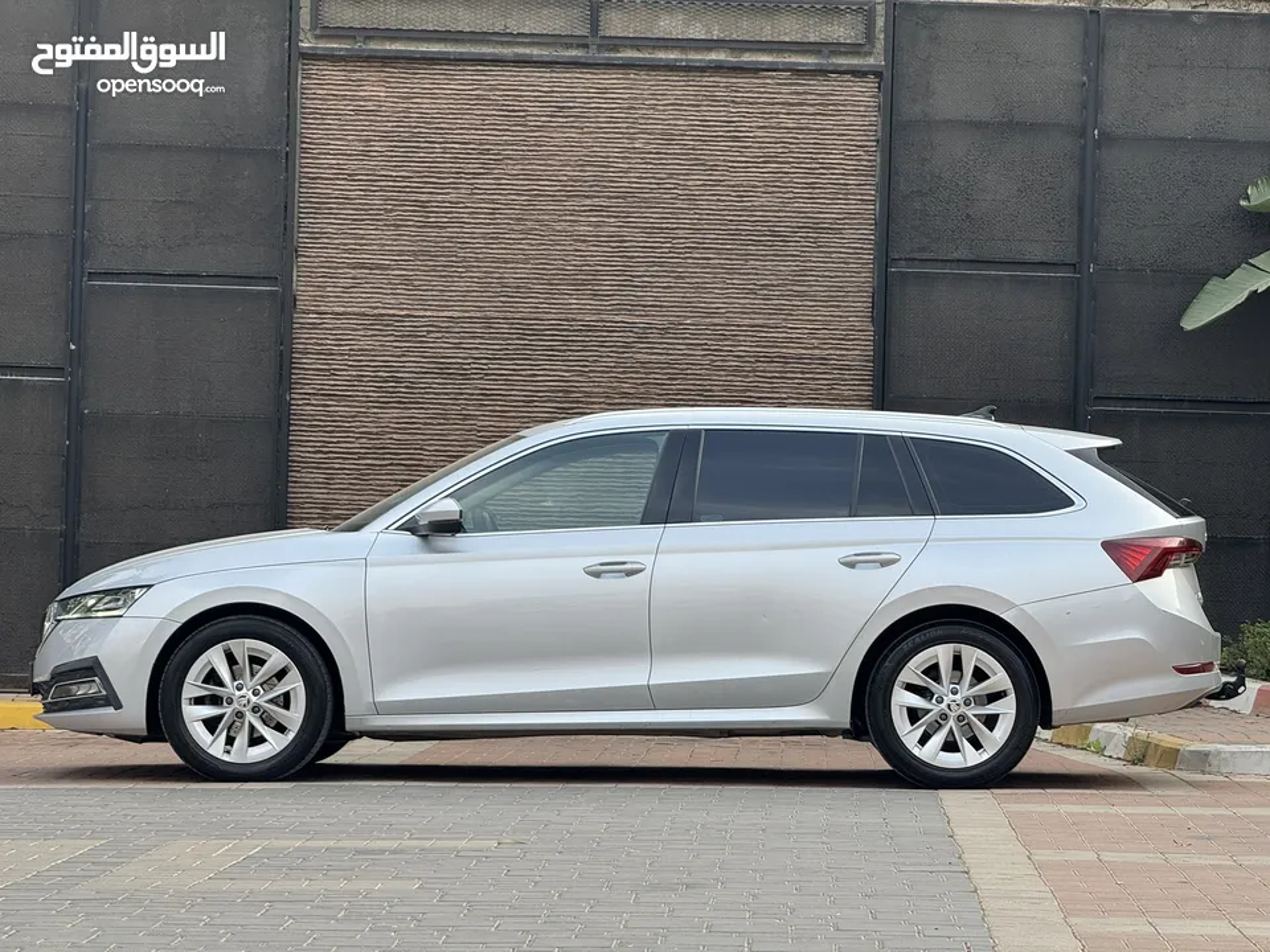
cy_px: 476
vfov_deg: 12.3
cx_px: 635
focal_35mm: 120
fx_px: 4403
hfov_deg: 16.4
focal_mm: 15.66
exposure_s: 1/138
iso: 50
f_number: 2.8
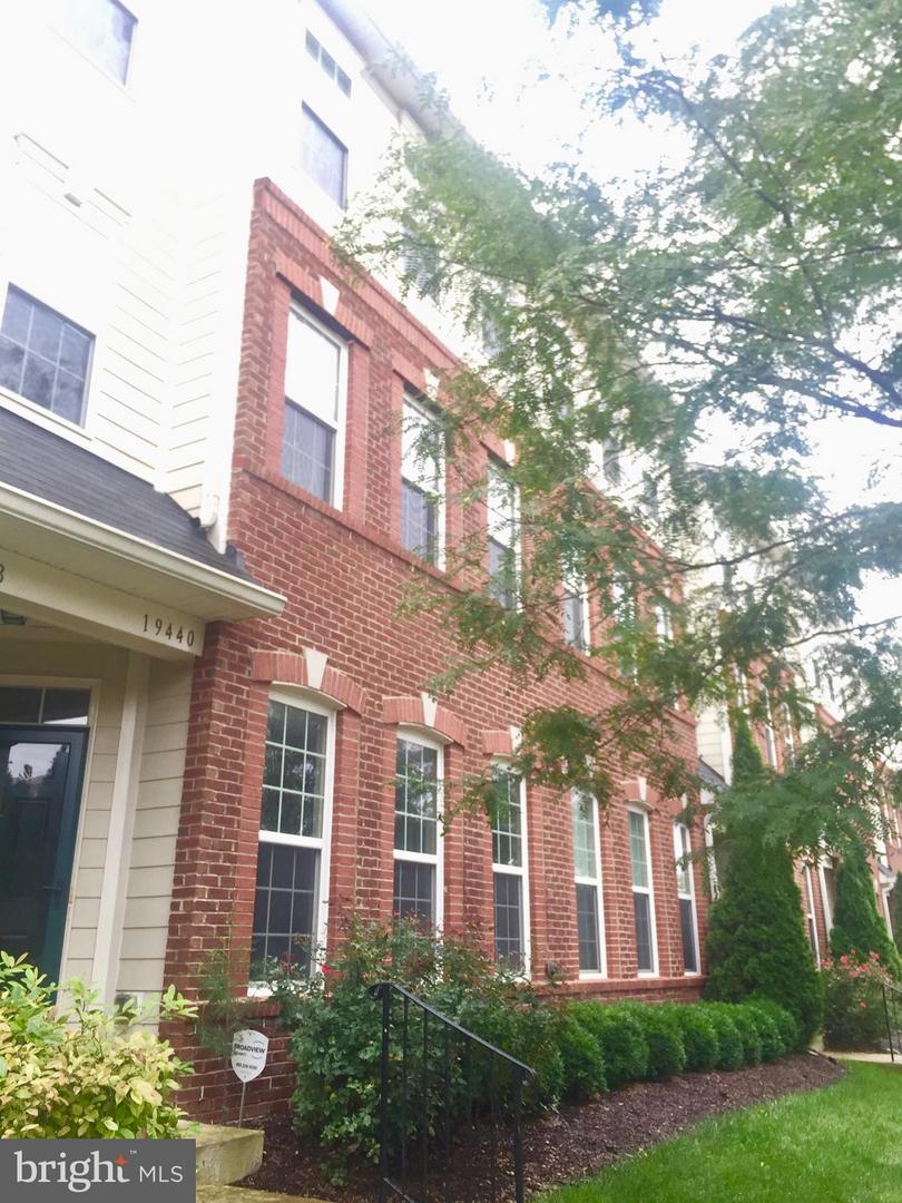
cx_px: 451
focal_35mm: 29
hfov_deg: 48.2
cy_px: 602
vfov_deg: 61.7
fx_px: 1008
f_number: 2.2
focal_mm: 4.15
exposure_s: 1/120
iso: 50
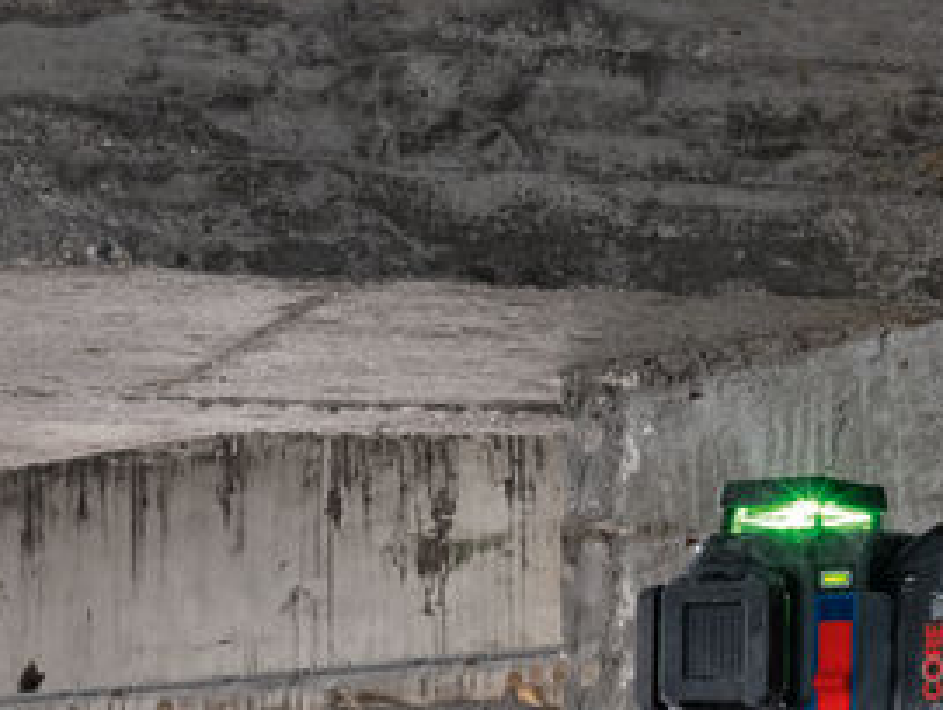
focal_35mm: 119
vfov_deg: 12.1
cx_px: 296
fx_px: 3246
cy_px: 914
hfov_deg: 16.5
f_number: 20
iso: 1600
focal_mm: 42
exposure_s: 1/3
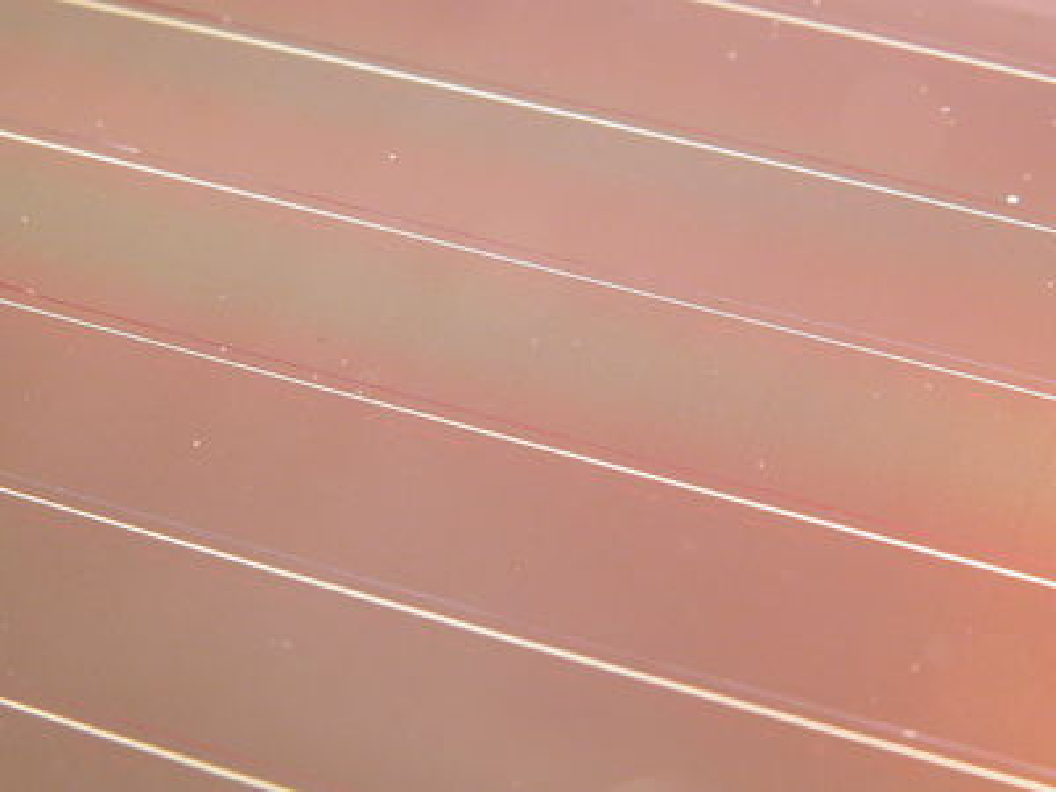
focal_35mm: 107
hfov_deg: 18.4
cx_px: 528
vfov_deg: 13.8
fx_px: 3264
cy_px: 396
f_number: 7.4
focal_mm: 27.3
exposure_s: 1/2.9
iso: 400
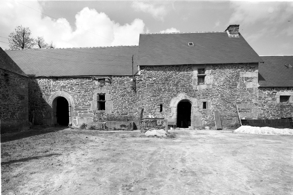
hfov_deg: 22.6
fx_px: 732
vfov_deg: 15.1
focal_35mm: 90
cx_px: 146
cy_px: 98
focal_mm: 60
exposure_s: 1/30
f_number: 8
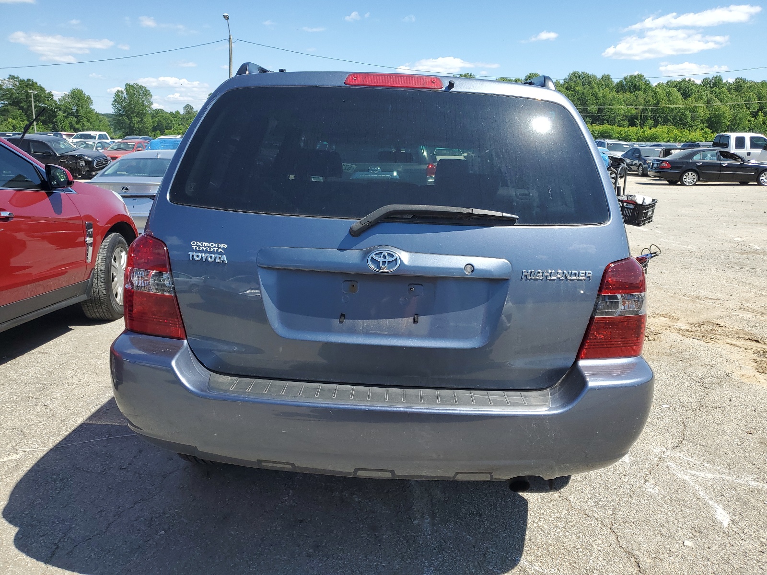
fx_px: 576
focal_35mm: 26
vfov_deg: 53.1
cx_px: 384
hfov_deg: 67.3
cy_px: 288
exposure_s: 1/2000
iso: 50
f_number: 1.5
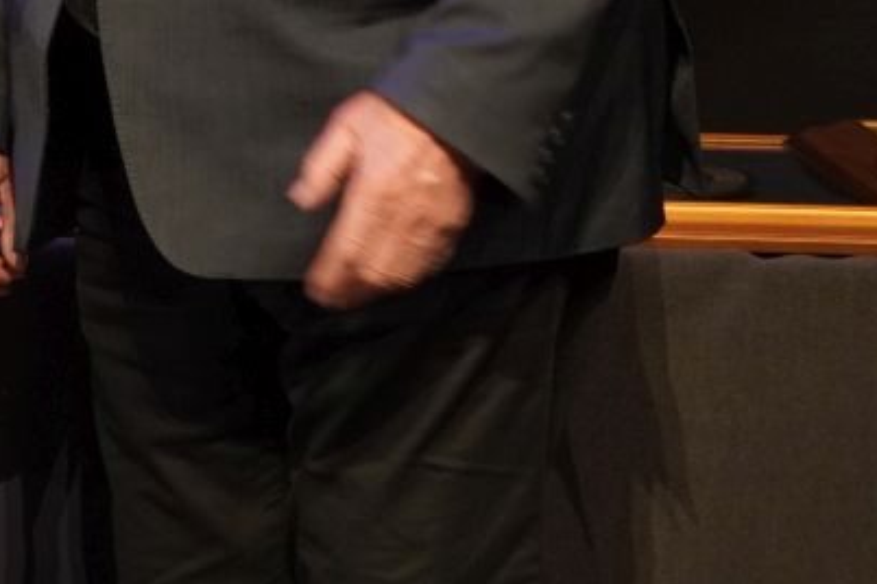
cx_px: -180
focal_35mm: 277
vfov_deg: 4.9
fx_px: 6747
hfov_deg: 7.4
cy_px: -323
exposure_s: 1/100
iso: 1250
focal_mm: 50
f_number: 2.8
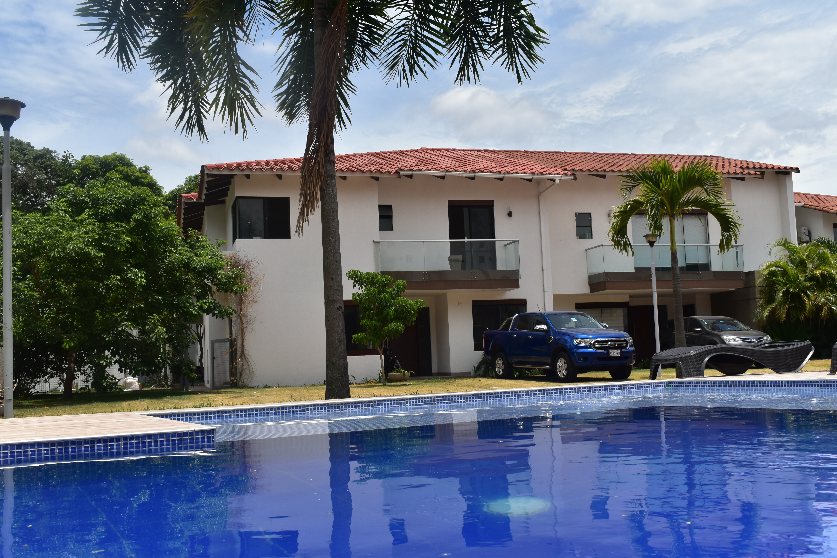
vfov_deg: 35.5
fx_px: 872
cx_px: 418
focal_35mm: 38
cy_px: 279
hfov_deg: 51.3
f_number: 11
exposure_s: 1/500
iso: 220
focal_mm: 25
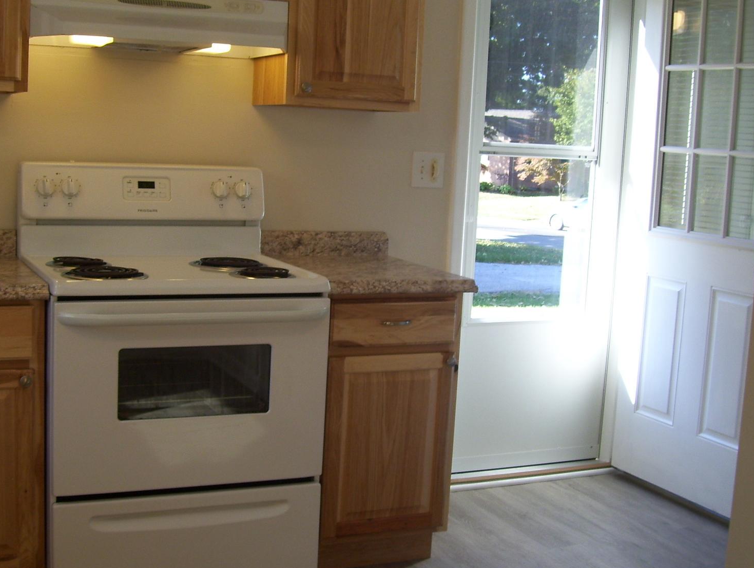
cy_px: 279
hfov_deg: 38.0
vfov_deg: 29.2
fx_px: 1091
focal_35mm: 50
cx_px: 315
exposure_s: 1/100
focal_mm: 6
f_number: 2.7
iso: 80
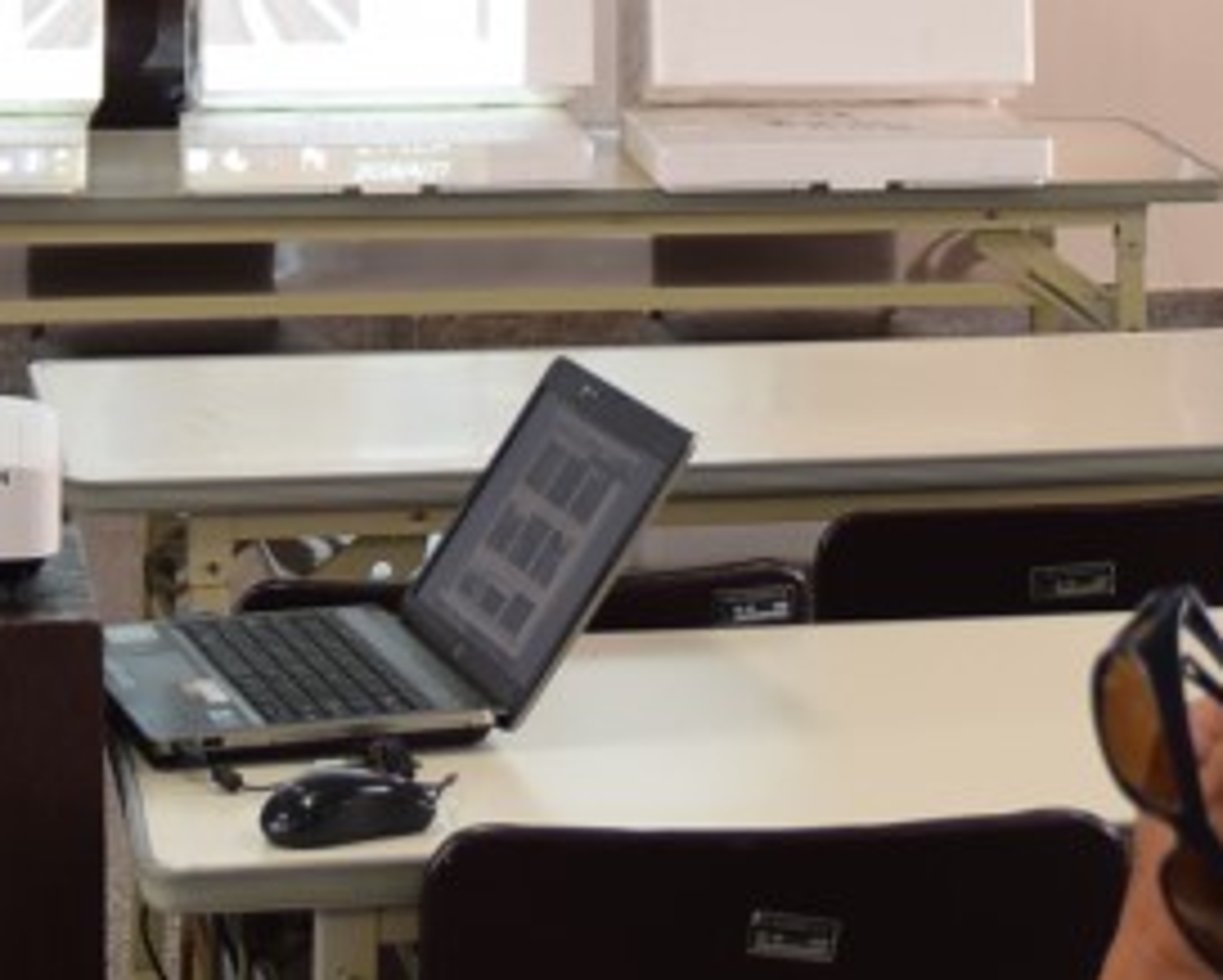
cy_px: -580
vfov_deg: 10.0
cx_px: 962
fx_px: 5397
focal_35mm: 149
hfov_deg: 12.9
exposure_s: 1/50
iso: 200
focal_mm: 24
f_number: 3.5
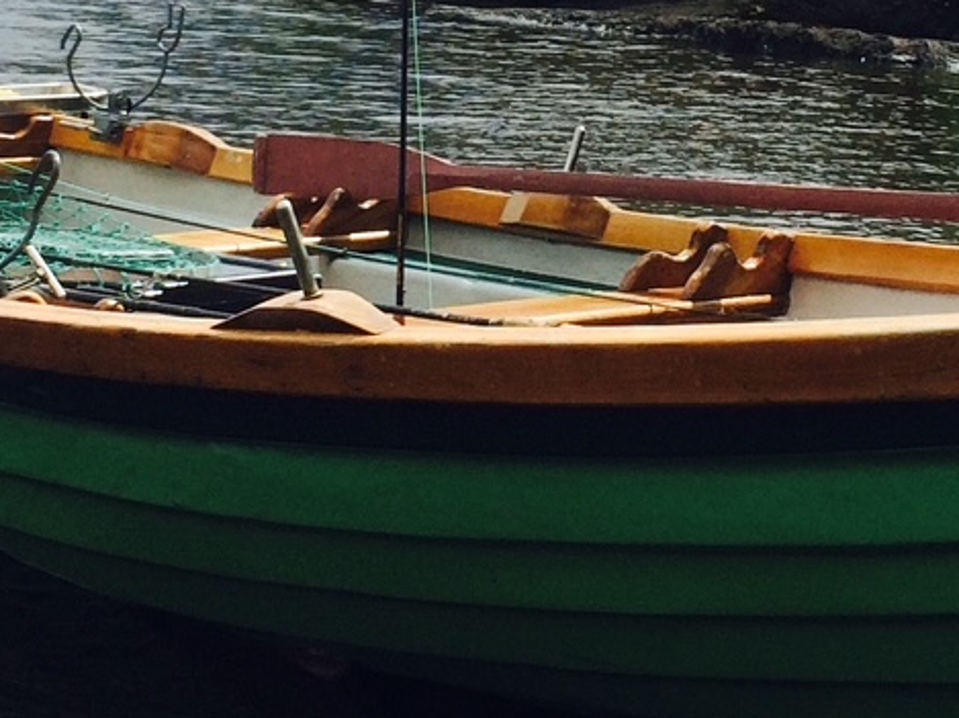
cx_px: 712
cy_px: -14
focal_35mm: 101
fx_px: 2796
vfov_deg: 14.4
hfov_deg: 19.3
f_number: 2.2
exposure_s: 1/3425
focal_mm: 4.15
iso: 32
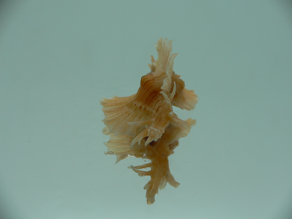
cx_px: 146
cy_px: 110
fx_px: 295
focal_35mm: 35
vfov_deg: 40.7
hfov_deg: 52.6
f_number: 2.8
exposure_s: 1/80
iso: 80
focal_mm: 4.6
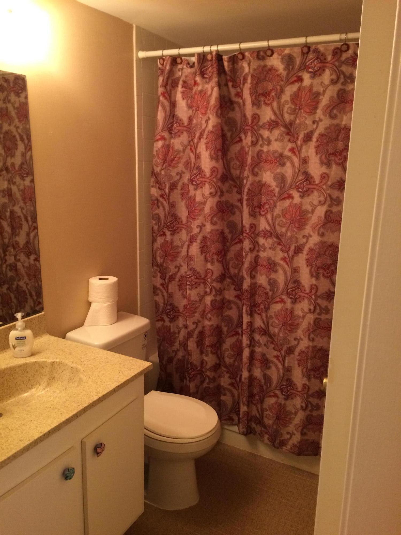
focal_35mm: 29
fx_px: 448
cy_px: 268
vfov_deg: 61.7
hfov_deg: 48.2
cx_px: 200
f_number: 2.2
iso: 250
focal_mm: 4.15
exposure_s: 1/24
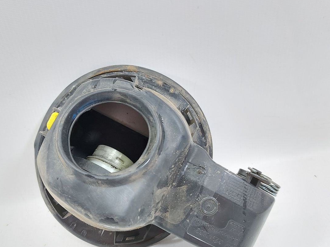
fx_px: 295
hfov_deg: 58.1
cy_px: 135
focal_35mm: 31
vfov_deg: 45.4
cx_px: 142
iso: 200
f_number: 1.8
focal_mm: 5.23
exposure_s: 1/50
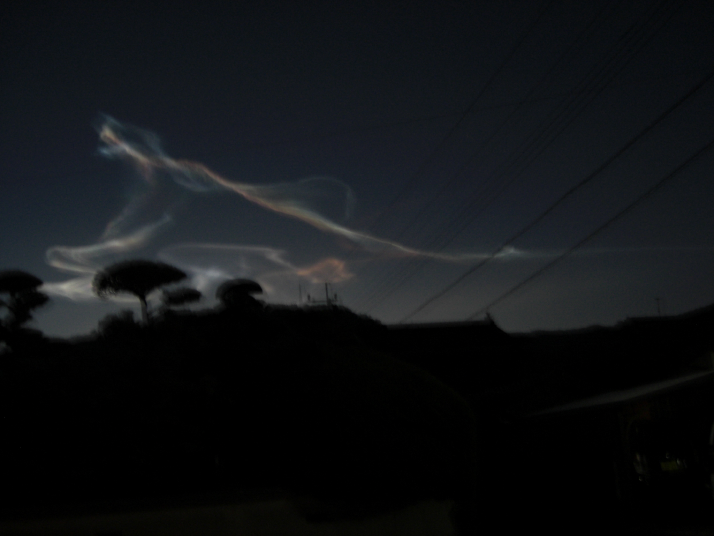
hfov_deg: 49.0
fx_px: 784
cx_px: 357
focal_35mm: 38
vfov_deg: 37.7
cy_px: 268
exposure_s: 1/2
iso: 200
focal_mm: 7.9
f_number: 2.8
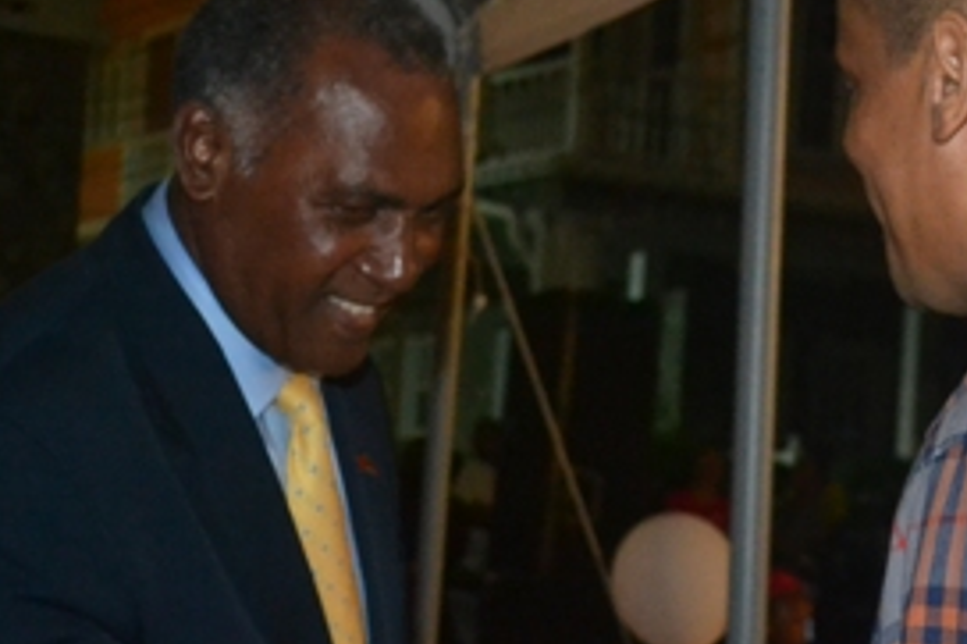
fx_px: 2658
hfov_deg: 19.9
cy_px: 468
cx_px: 1006
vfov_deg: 13.8
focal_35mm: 99
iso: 3200
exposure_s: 1/60
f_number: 4.5
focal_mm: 28
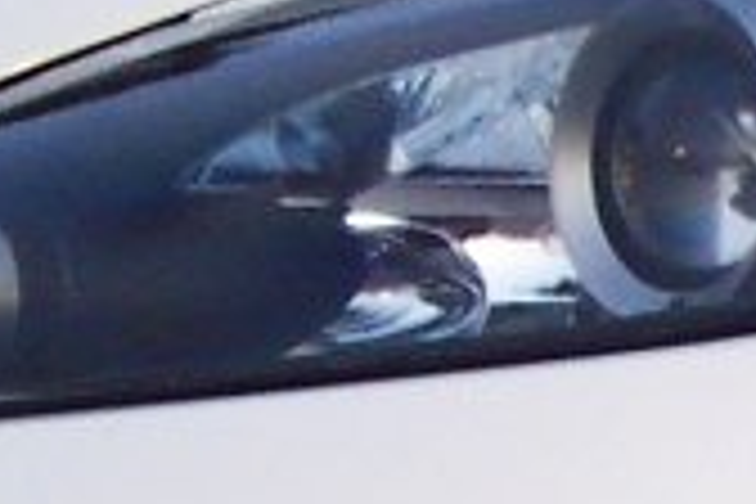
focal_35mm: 245
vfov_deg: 5.6
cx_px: 1472
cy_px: 729
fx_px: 5145
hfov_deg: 8.0
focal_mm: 8
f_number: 2.8
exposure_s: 1/30
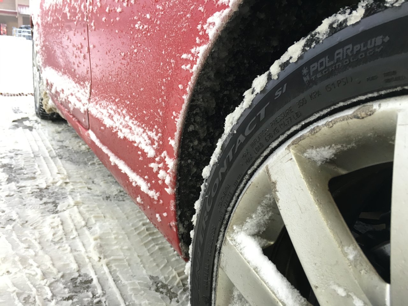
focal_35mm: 29
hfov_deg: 61.7
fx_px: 342
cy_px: 153
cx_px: 204
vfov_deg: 48.2
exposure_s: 1/30
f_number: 2.2
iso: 64
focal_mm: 4.15
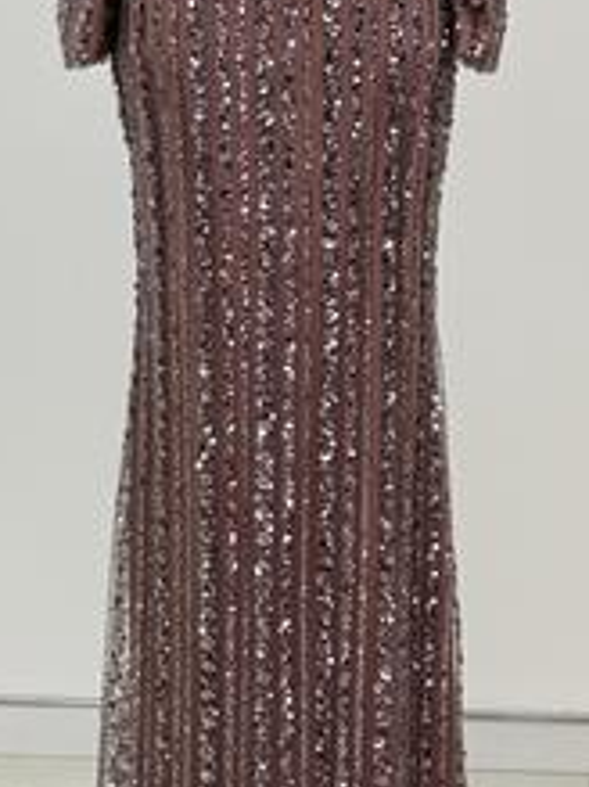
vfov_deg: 17.2
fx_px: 2589
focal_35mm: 114
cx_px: 277
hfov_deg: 13.0
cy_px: 190
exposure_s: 1/631
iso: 80
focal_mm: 6.76
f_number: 1.78
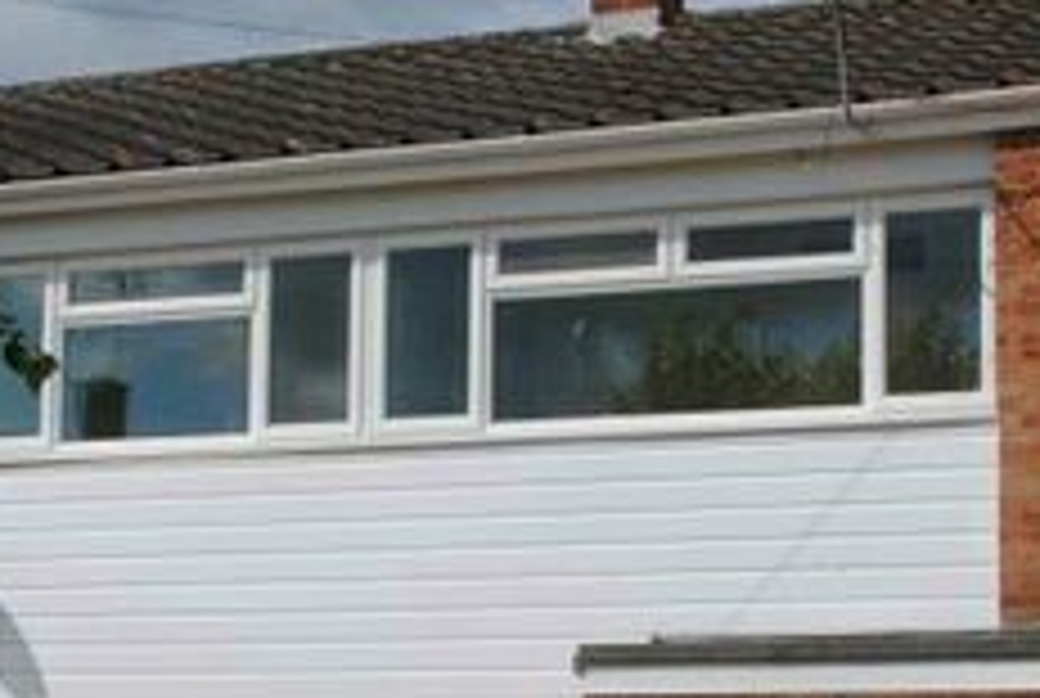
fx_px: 2894
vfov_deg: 13.7
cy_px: 547
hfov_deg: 20.4
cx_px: 513
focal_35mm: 100
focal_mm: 22
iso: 100
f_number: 9
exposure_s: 1/320
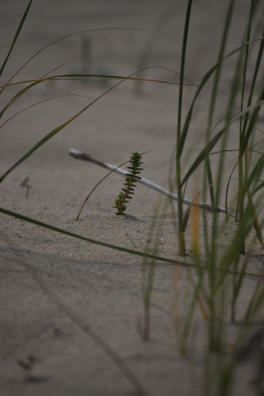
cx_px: 132
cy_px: 198
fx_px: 3300
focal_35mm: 300
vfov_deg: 6.9
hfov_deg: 4.6
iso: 200
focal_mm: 200
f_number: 5.6
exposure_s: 1/3200
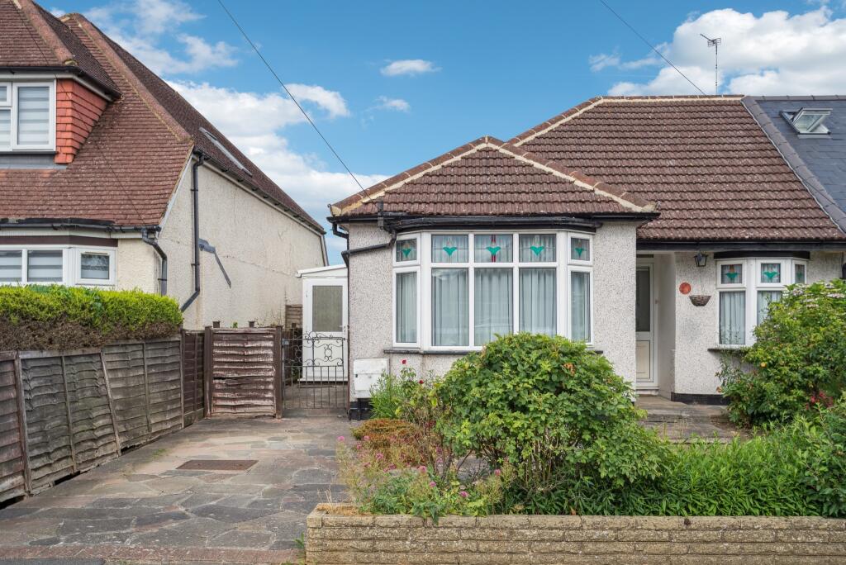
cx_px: 423
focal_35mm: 35
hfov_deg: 54.4
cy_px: 282
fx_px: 823
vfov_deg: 37.9
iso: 640
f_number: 5.6
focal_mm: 35
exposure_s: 1/2000
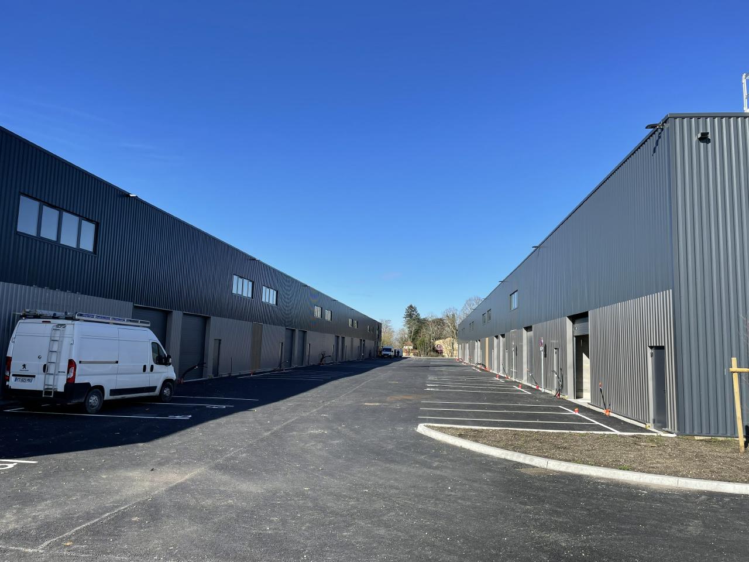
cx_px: 374
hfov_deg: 67.3
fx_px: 563
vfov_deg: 53.1
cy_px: 281
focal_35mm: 26
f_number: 1.6
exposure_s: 1/3040
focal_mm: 4.2
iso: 32
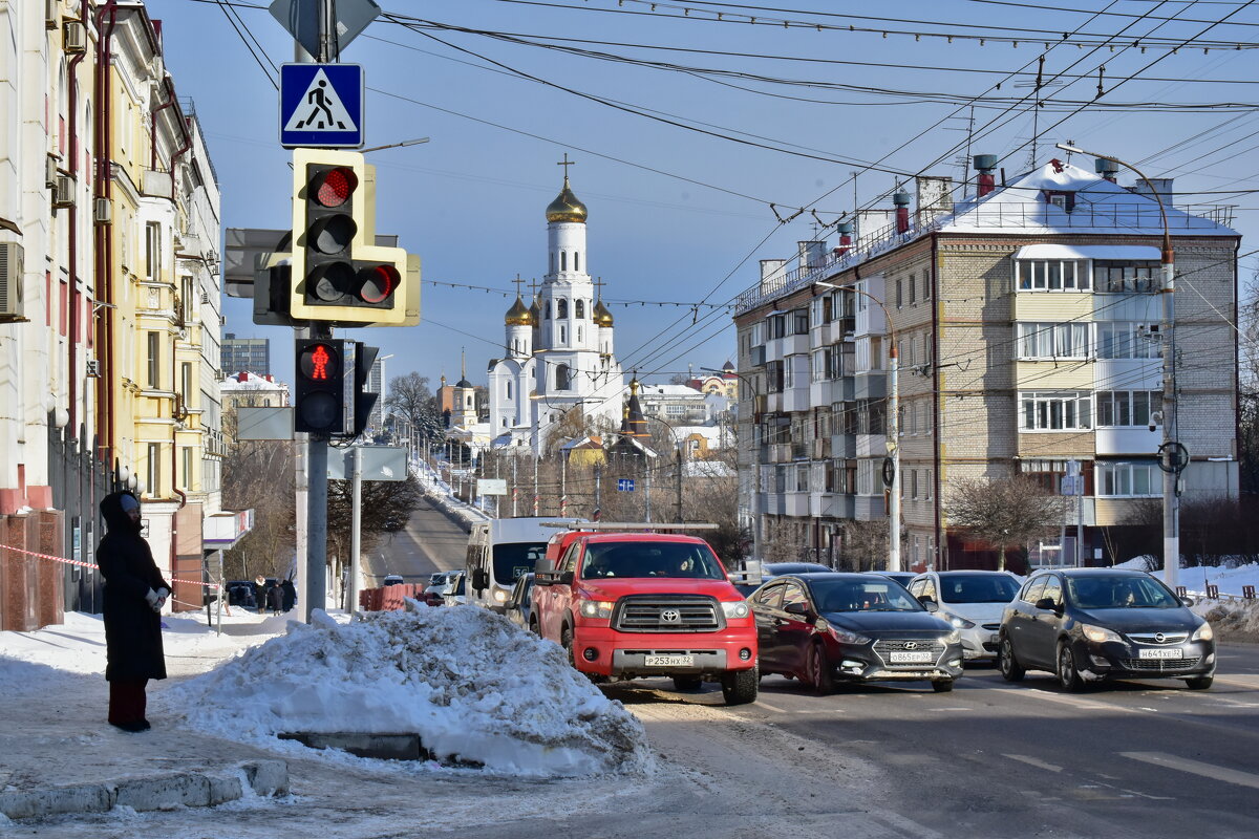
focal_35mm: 72
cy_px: 420
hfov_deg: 28.1
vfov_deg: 18.9
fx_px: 2518
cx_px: 630
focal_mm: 48
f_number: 22
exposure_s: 1/180
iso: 400
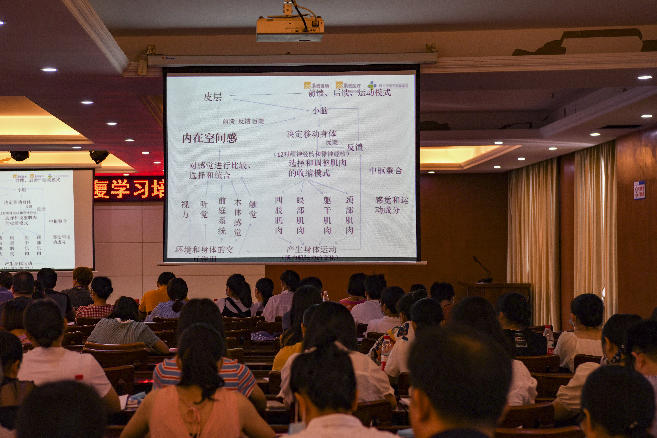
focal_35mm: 70
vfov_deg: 19.5
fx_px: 1277
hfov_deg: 28.8
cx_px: 328
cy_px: 219
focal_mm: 70
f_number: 5.6
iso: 800
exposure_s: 1/125
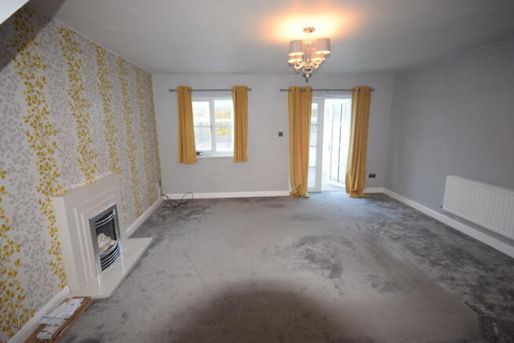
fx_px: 246
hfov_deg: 92.4
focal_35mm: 17
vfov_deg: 69.7
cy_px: 172
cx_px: 257
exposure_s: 1/60
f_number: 4.2
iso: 900
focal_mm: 11.5
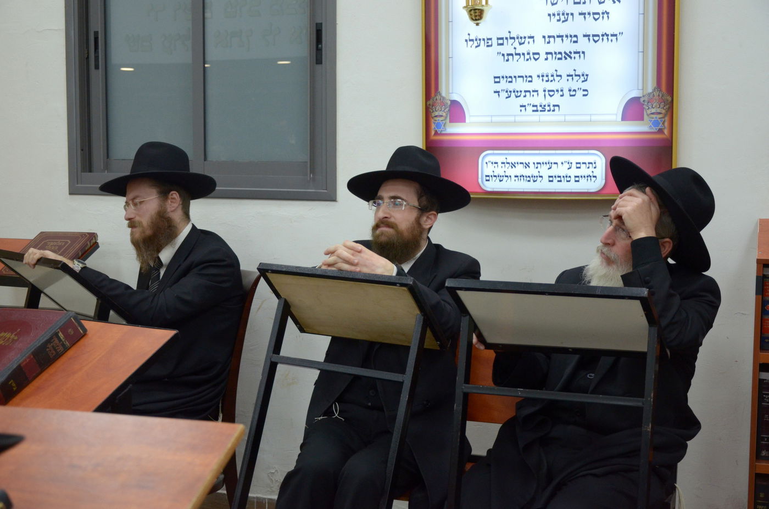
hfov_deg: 39.0
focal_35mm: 51
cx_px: 384
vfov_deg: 26.4
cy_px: 254
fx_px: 1087
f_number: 5.6
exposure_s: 1/125
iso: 1000
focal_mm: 34
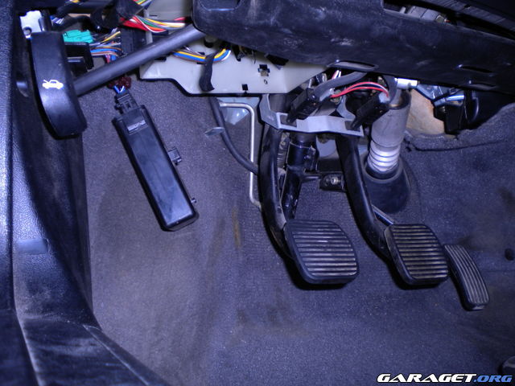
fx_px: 521
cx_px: 258
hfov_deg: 52.6
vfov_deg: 40.7
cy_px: 193
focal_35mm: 35
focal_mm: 6.3
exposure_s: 1/30
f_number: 3.1
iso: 80
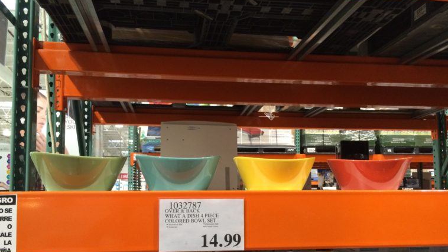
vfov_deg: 36.4
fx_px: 380
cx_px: 222
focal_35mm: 32
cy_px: 163
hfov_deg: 61.0
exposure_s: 1/30
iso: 250
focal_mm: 4.15
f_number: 2.2
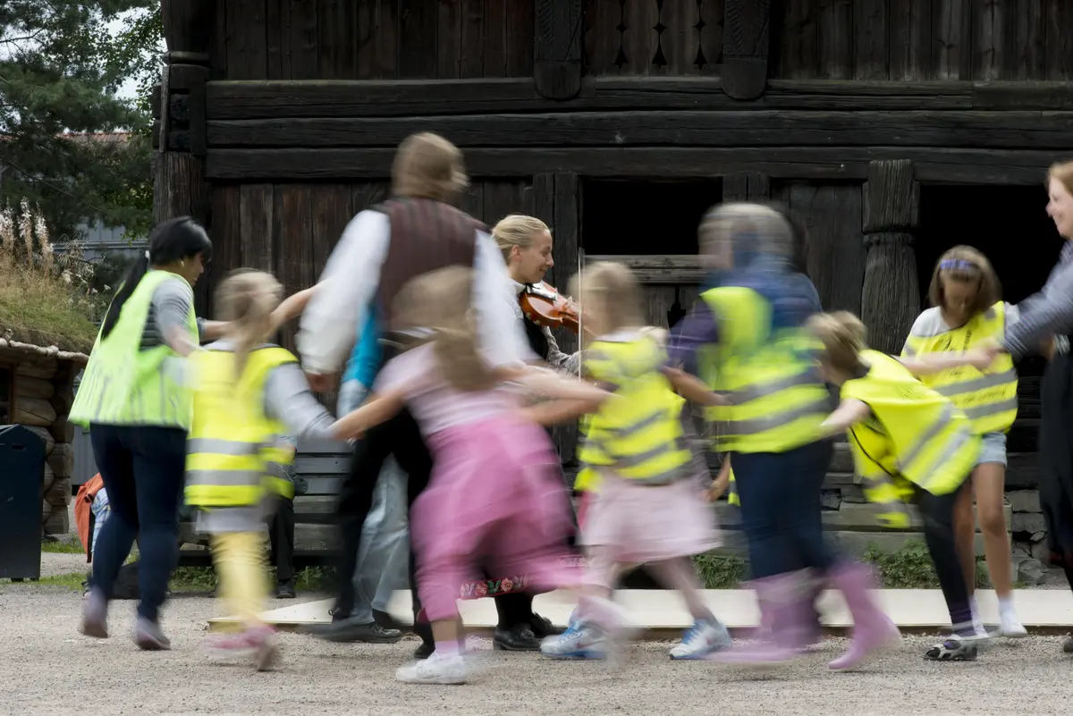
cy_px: 358
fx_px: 3131
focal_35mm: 105
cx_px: 536
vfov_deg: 13.1
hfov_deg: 19.4
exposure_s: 1/13
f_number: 20
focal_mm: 105
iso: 100
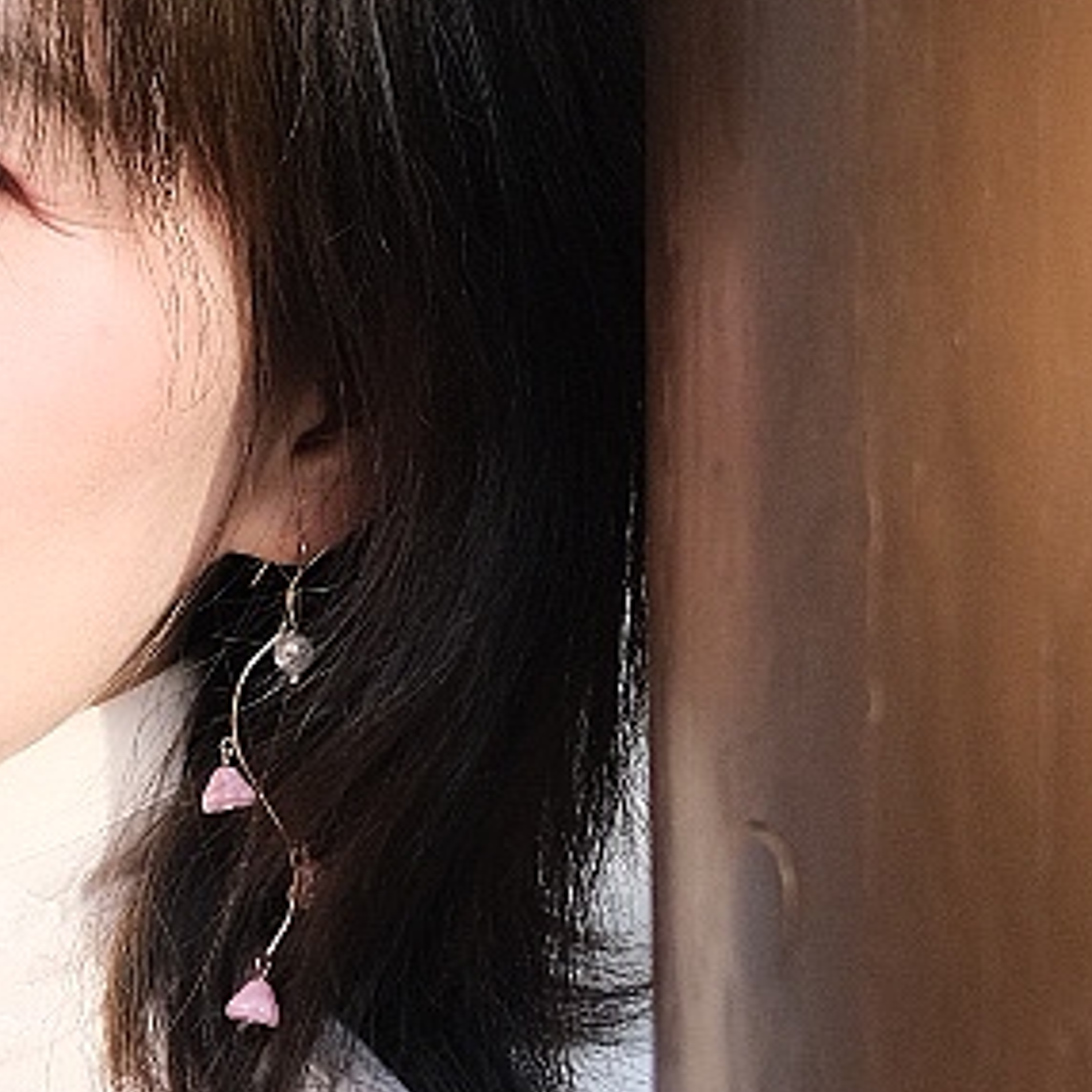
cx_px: -137
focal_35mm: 280
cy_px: 462
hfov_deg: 6.2
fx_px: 9993
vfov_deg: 6.3
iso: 640
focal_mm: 35
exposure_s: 1/950
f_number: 2
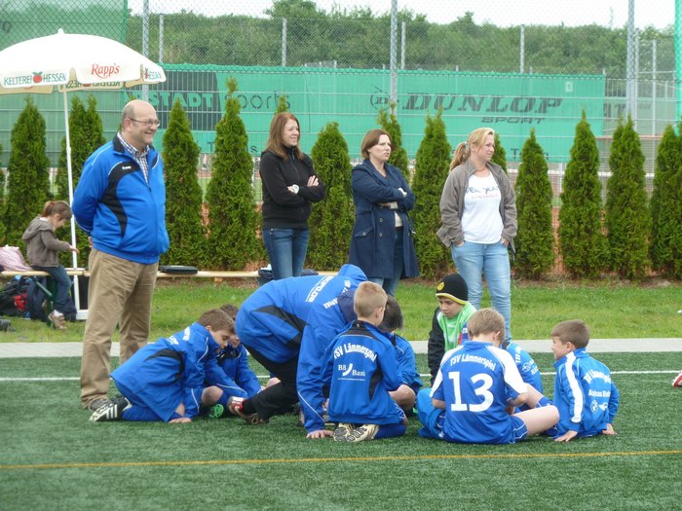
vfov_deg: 8.8
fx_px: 3330
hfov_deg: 11.7
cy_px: 256
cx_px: 341
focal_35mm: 169
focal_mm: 27.8
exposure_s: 1/100
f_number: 4.5
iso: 80
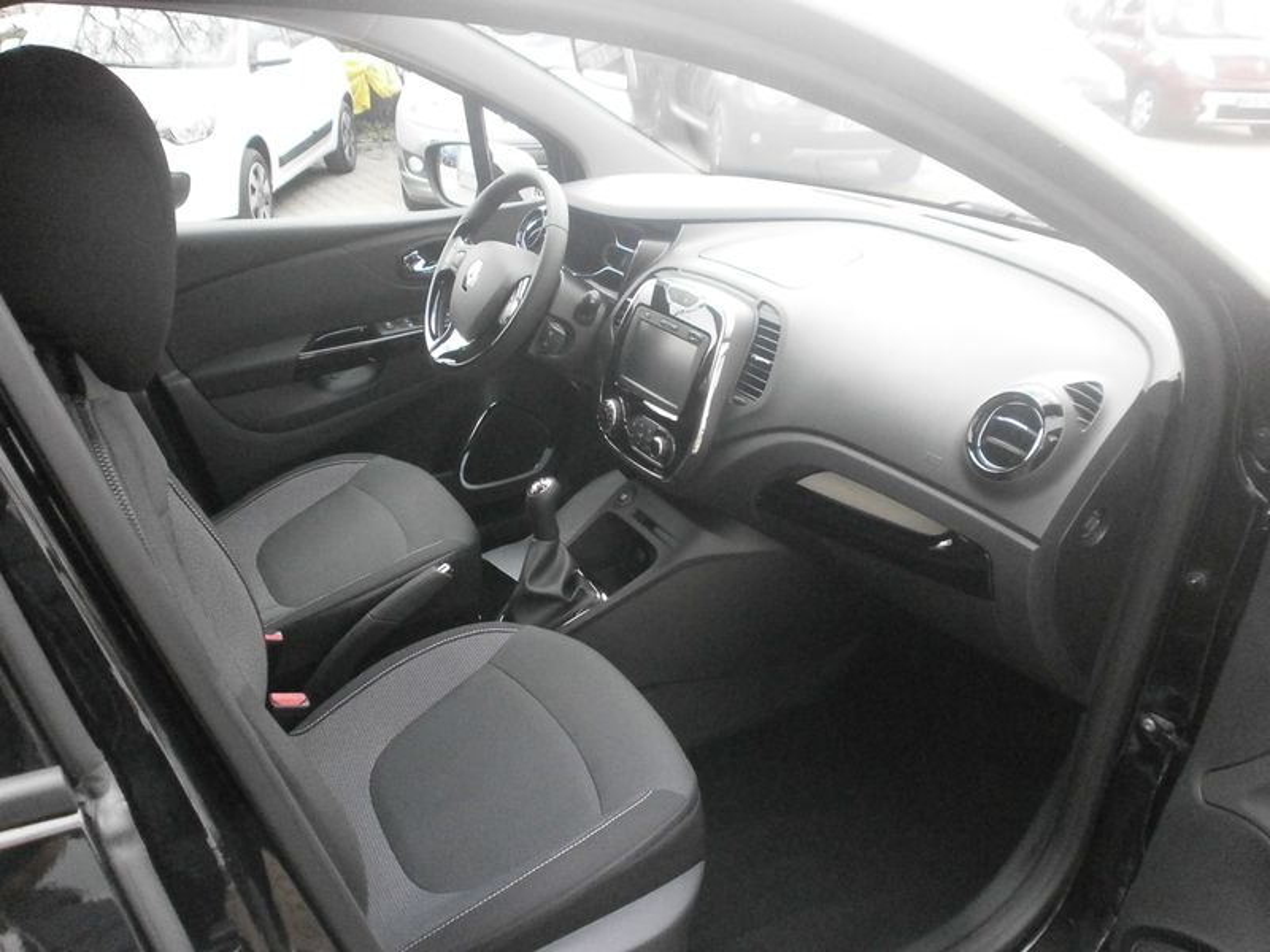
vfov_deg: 51.4
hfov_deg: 65.3
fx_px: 991
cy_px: 476
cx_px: 635
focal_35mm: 27
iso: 800
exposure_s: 1/200
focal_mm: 4.8
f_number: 2.9
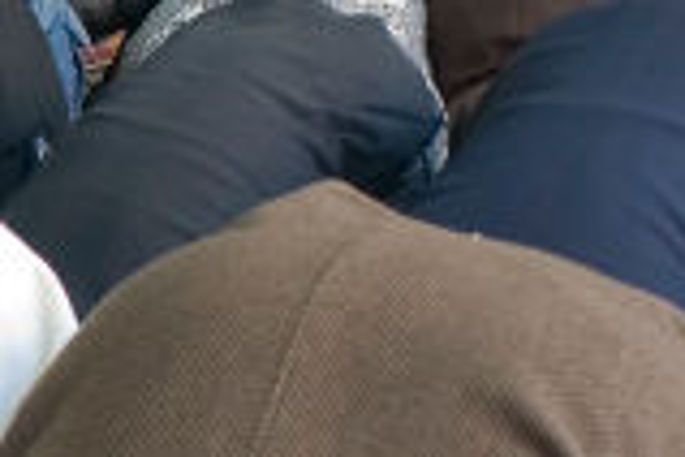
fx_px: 3672
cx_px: -483
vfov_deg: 7.1
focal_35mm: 193
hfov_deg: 10.2
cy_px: 235
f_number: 4.5
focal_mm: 20
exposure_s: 1/13
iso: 200
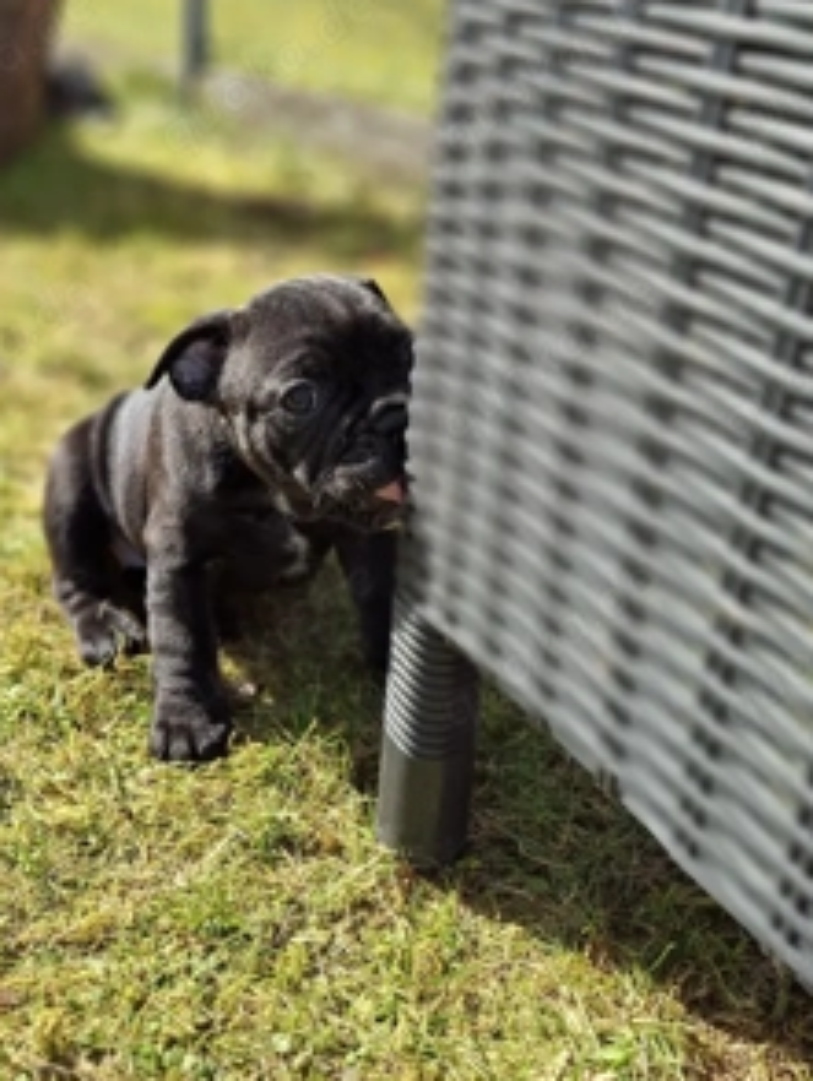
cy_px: 397
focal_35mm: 34
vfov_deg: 53.3
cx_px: 346
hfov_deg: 41.7
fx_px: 1063
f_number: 1.8
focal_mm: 4.69
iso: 25
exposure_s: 1/556
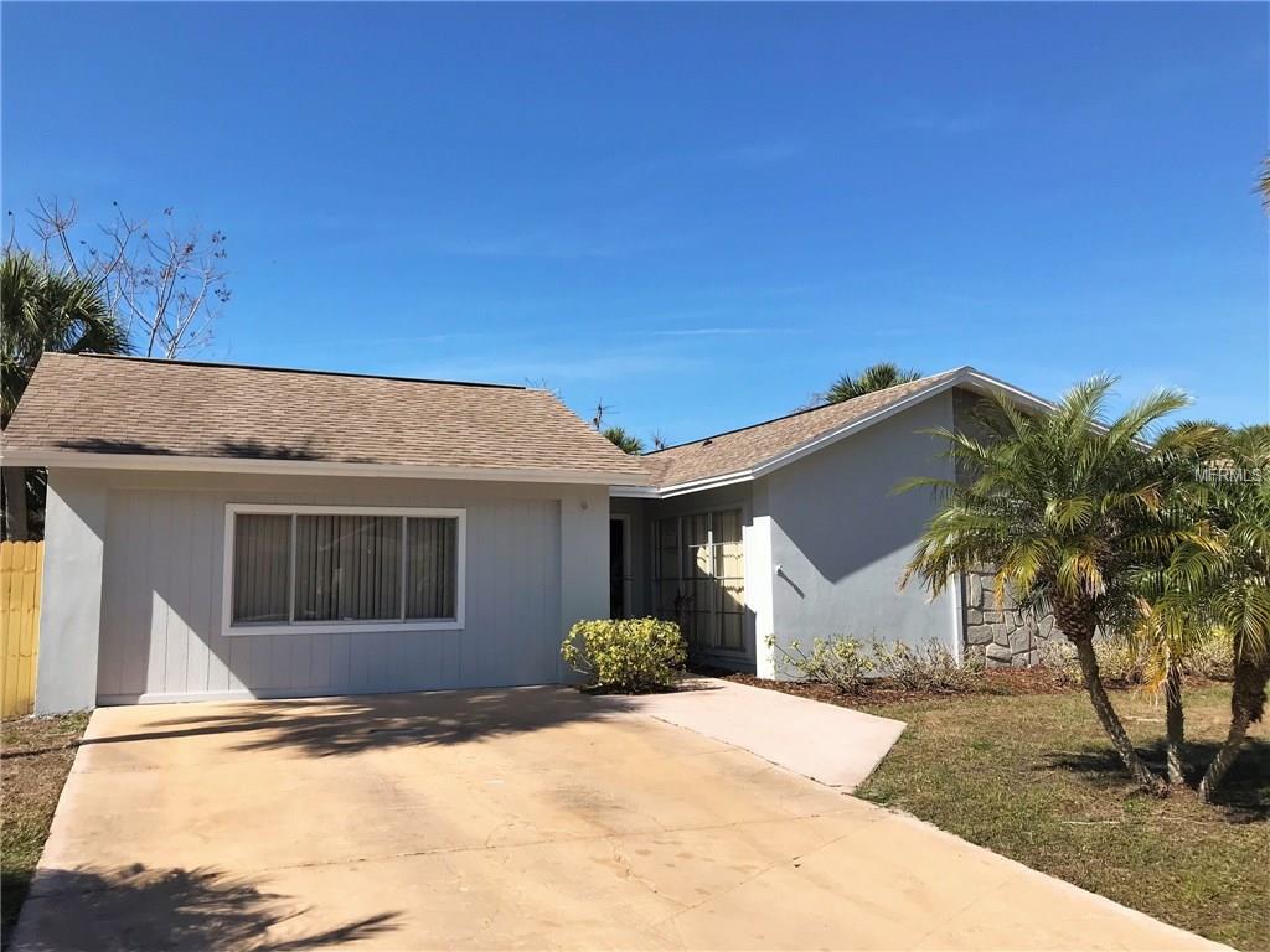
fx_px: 1027
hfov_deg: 63.4
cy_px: 476
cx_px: 635
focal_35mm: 28
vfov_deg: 49.7
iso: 20
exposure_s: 1/3096
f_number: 1.8
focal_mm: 3.99
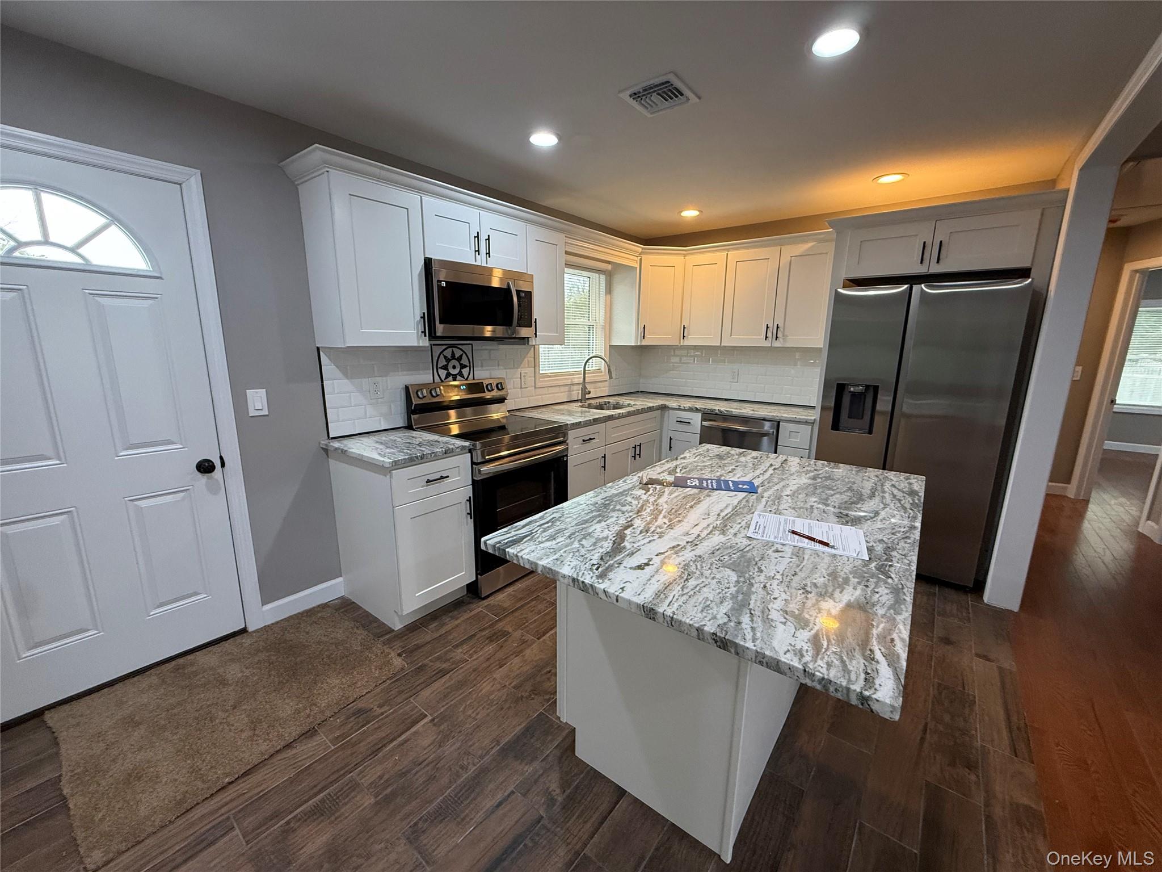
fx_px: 470
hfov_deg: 102.1
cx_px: 581
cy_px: 436
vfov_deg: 85.7
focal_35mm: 14
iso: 250
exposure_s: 1/120
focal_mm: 2.22
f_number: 2.2
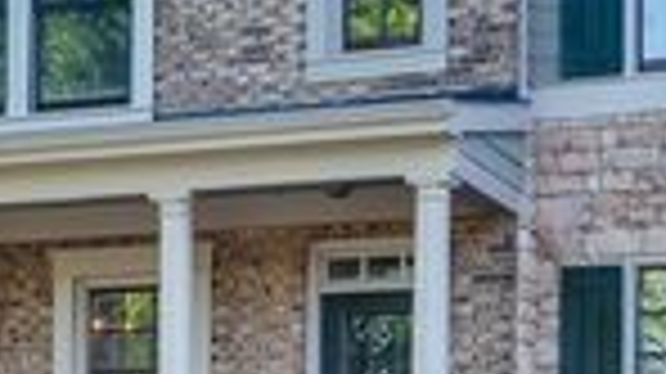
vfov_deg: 9.7
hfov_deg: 17.1
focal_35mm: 124
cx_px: 76
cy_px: 79
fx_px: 2188
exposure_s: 1/60
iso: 100
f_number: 8
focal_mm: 35
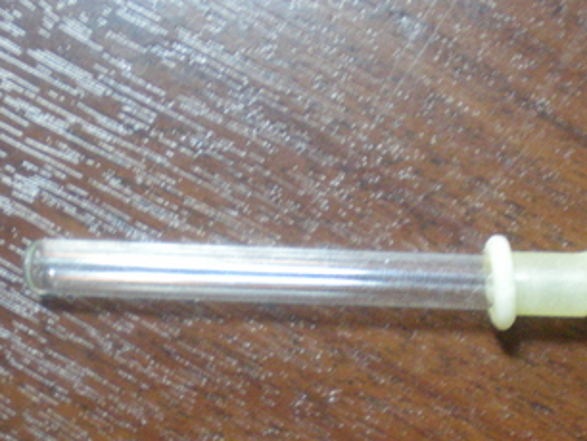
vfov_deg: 18.6
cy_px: 321
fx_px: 1341
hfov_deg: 24.4
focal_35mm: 79
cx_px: 437
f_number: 3.5
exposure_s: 1/9.3
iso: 400
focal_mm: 7.4
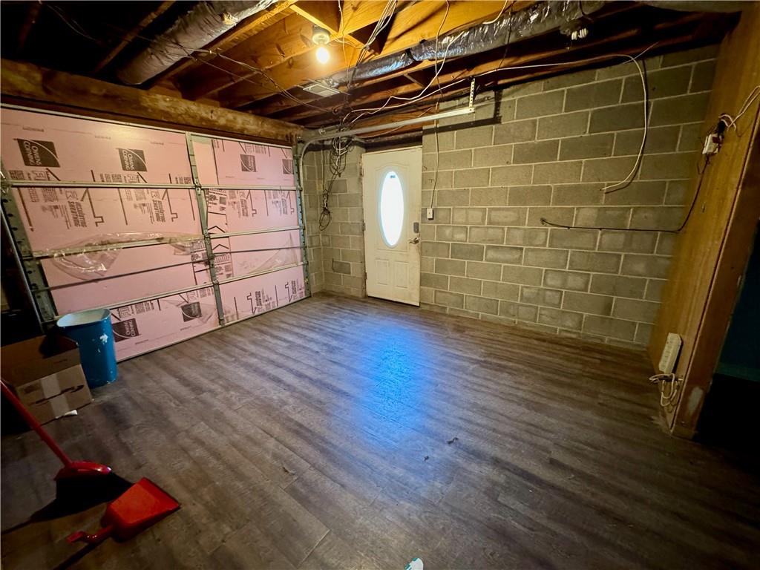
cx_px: 380
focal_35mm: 14
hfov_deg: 102.1
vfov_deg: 85.7
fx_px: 307
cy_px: 285
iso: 1000
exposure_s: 1/60
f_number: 2.2
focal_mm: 2.22
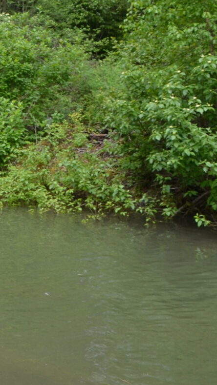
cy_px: 108
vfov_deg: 20.8
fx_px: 1043
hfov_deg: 10.1
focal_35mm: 102
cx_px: -336
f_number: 5.6
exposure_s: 1/125
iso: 125
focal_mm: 20
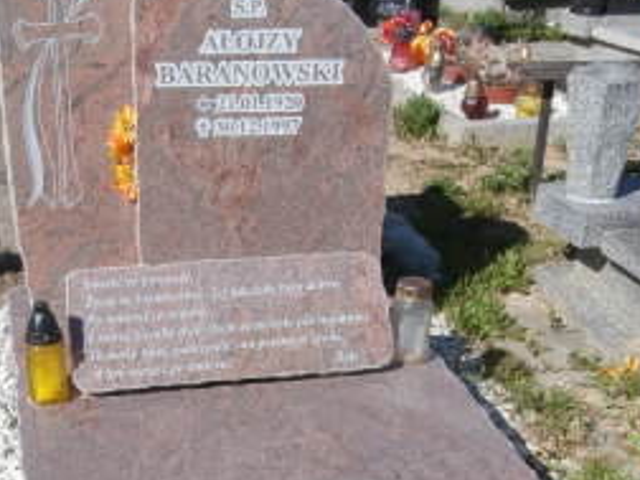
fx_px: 1128
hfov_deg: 31.3
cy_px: 409
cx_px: 180
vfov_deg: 23.5
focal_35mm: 61
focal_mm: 4.2
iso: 100
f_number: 3
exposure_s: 1/1250
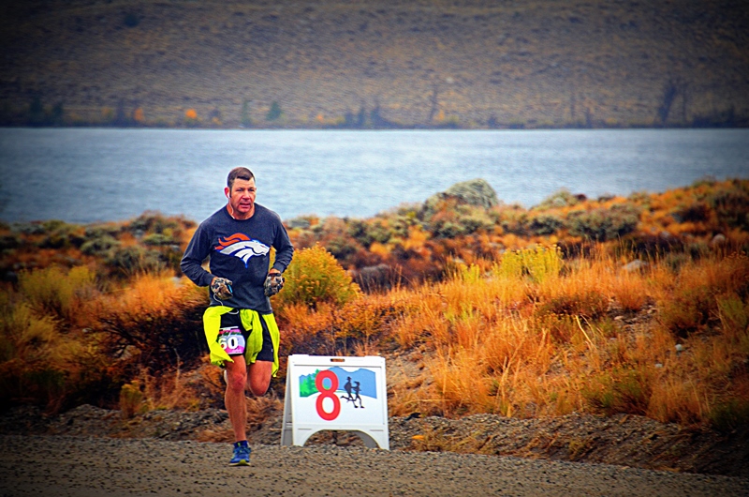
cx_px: 374
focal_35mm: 330
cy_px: 248
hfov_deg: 6.3
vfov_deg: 4.1
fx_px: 6852
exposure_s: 1/125
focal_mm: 220
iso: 200
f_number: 6.3
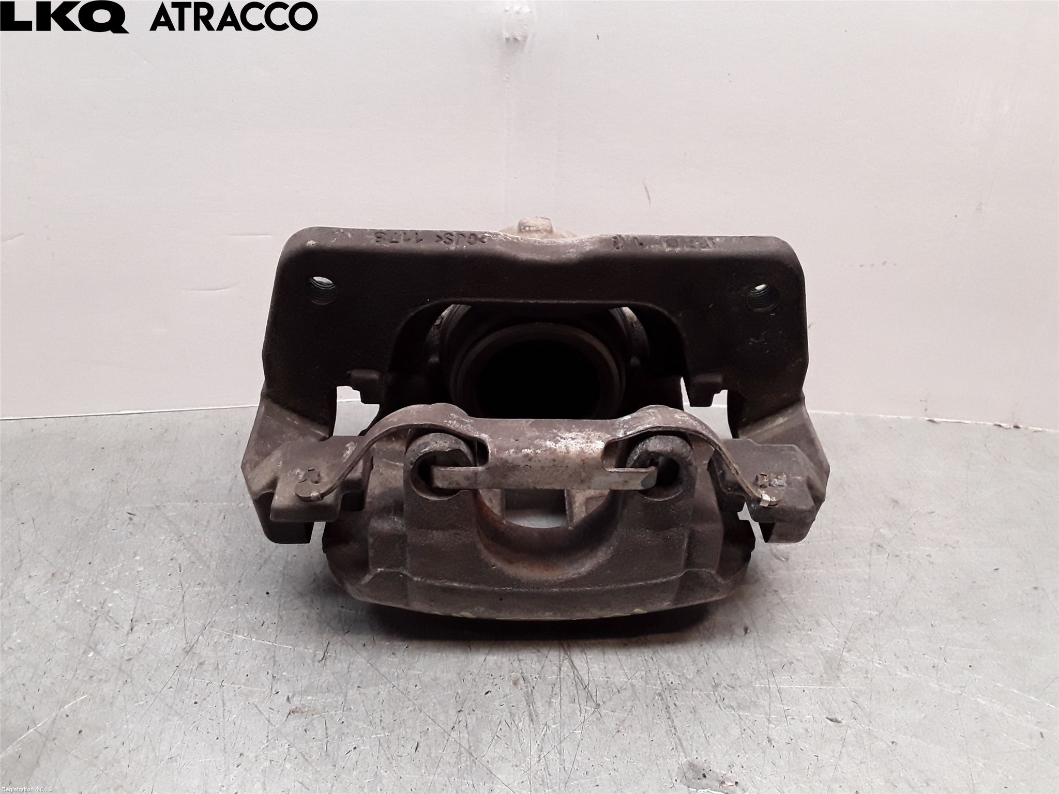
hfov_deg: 63.4
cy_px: 397
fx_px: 857
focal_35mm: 28
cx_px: 530
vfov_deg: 49.7
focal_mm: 2.91
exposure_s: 1/100
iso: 100
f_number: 1.9
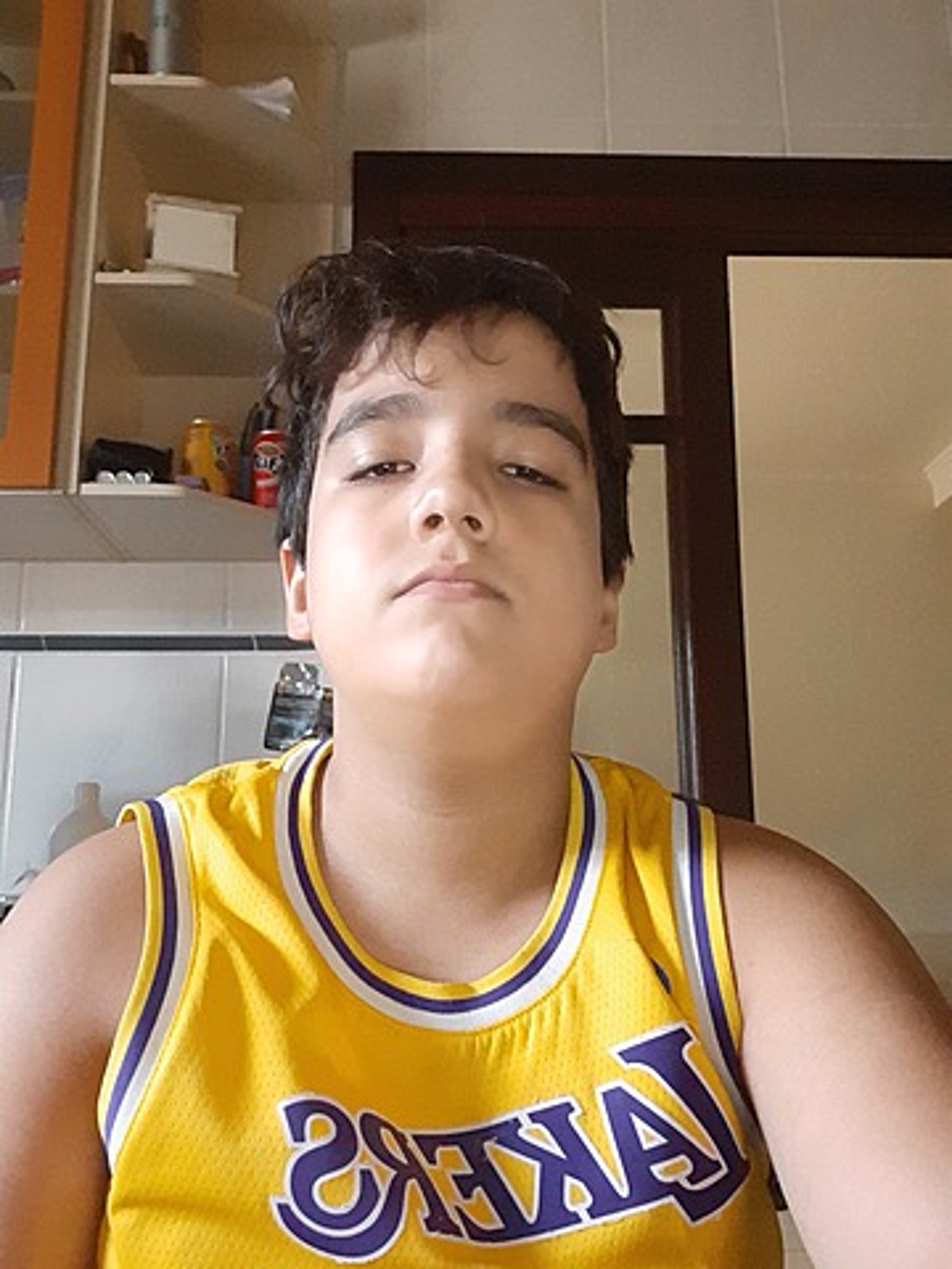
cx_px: 476
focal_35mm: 31
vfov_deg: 58.4
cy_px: 634
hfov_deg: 45.4
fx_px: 1137
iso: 1000
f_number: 2
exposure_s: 1/24
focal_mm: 3.75
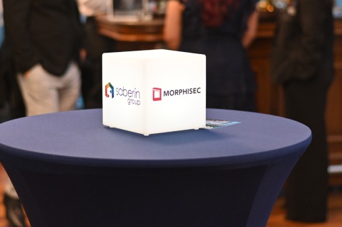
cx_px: 159
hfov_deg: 19.1
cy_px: 72
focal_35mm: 107
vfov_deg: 12.8
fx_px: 1016
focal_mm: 50
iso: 1000
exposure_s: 1/400
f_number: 1.8
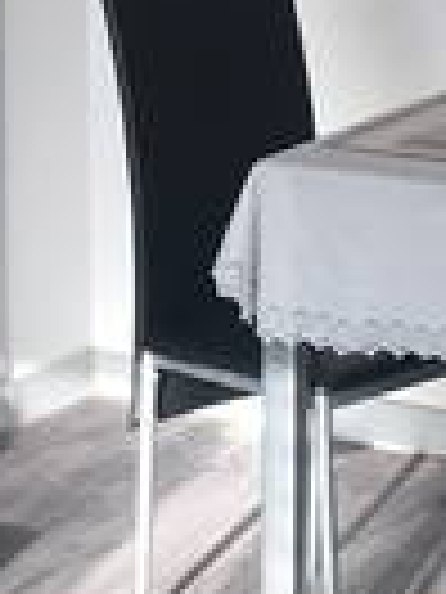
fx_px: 2972
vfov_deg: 11.4
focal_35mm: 173
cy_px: 158
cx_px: 63
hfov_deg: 8.6
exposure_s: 1/118
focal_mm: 4.15
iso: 25
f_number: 2.2
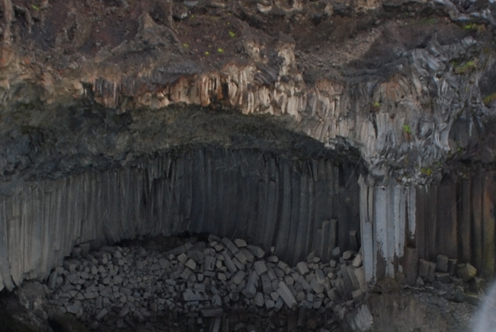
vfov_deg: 12.7
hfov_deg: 18.9
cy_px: 217
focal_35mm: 108
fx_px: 1490
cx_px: 226
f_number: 5.6
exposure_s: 1/125
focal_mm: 18
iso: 100
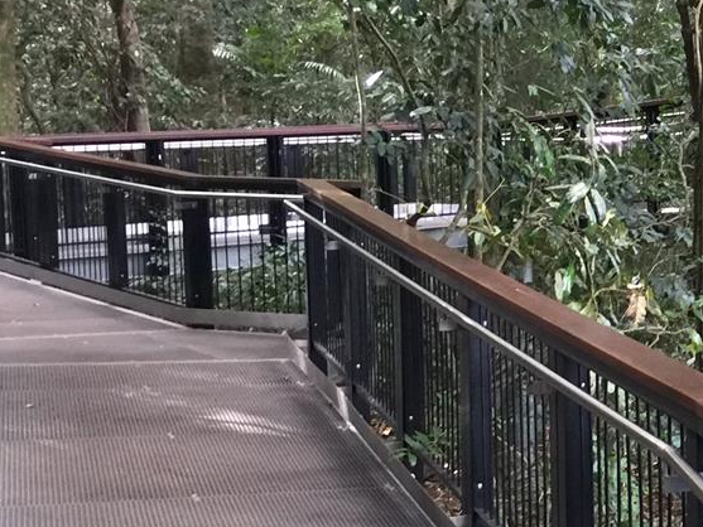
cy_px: 431
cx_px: 983
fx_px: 1727
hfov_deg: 20.4
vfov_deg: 17.2
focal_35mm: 85
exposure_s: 1/17
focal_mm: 4.15
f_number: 2.2
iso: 80
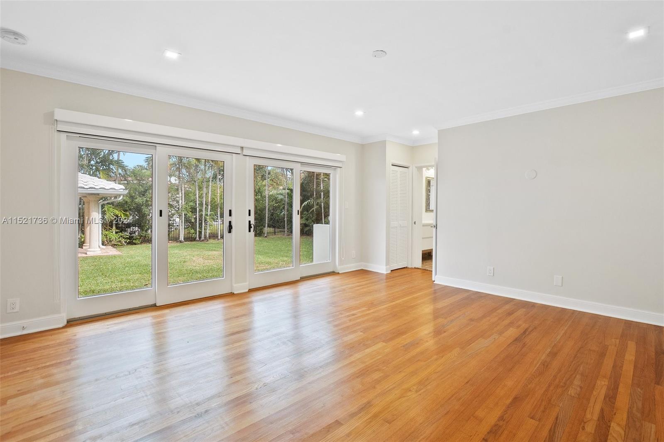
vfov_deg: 77.3
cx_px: 332
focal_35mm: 15
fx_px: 277
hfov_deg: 100.4
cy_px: 221
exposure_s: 1/15
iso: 500
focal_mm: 10
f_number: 8
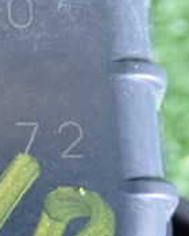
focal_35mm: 167
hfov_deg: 8.8
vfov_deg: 11.5
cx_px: -185
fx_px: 1168
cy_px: 74
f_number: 3.2
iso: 1250
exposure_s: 1/60
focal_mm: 9.01
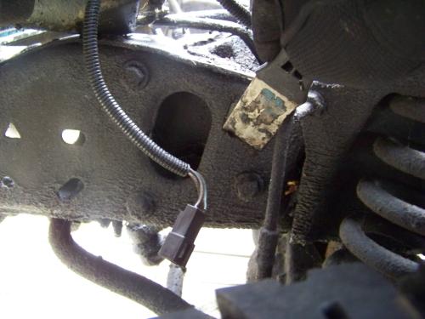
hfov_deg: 51.4
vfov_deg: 39.7
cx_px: 212
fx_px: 442
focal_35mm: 36
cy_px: 160
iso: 400
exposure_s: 1/8
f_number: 2.8
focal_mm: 5.85
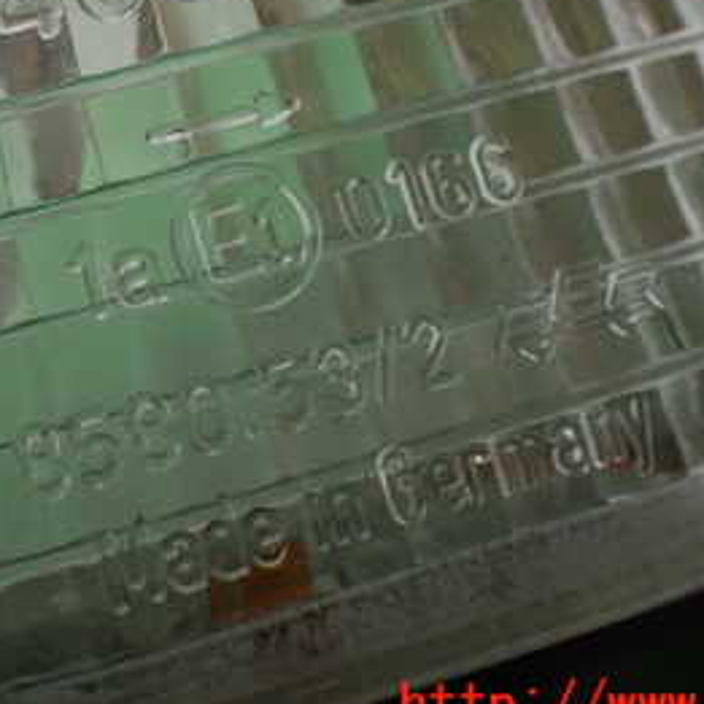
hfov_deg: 27.9
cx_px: 200
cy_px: 135
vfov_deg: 27.6
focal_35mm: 61
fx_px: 1404
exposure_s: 1/100
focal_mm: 5.4
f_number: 2.3
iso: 800
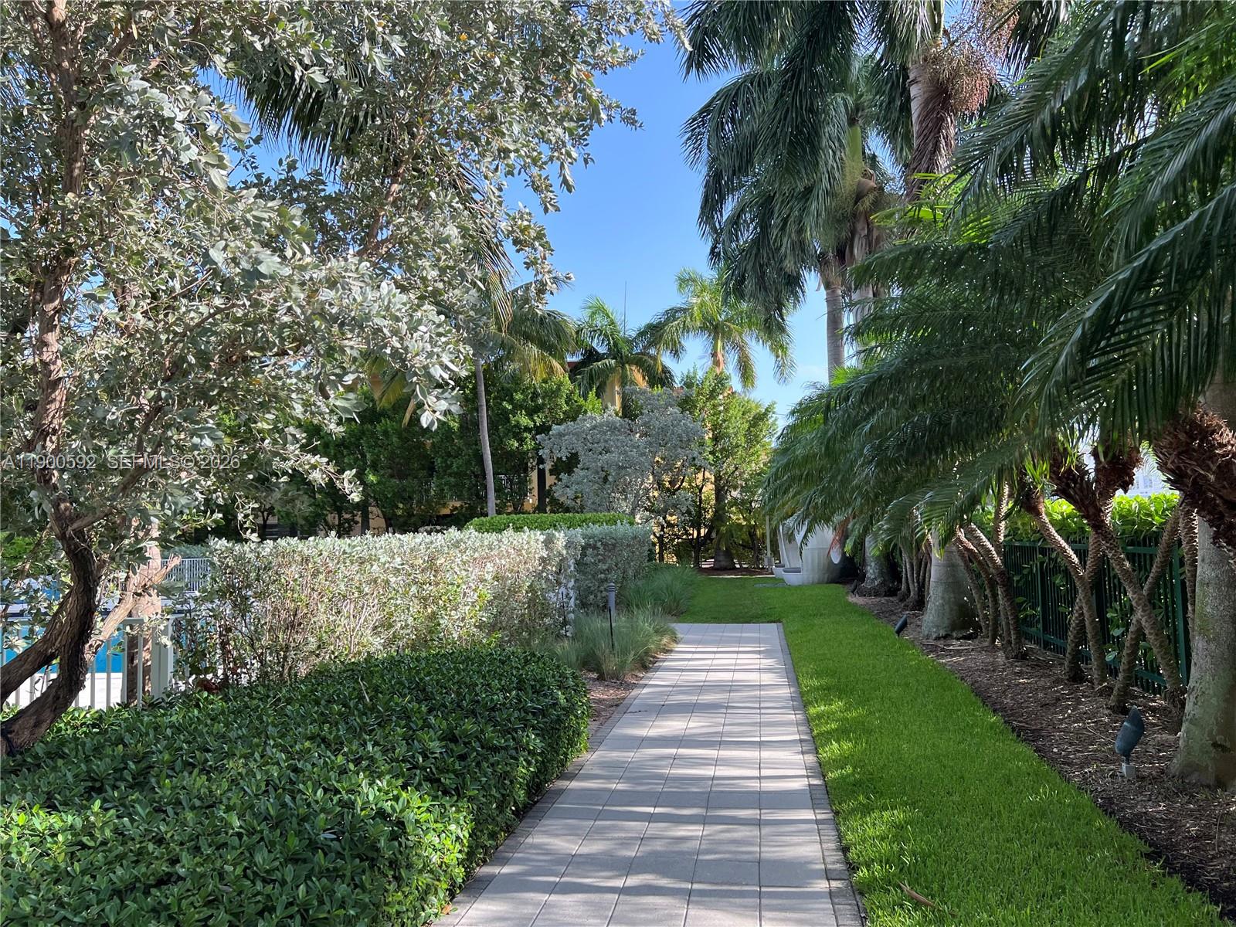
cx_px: 618
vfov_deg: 53.1
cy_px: 464
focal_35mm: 26
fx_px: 928
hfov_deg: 67.3
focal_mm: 5.7
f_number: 1.5
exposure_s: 1/859
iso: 50
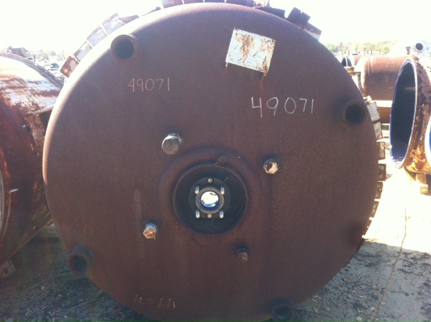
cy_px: 161
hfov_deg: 52.7
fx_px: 435
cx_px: 216
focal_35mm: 35
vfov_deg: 40.6
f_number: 2.8
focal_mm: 3.85
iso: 80
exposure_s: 1/155
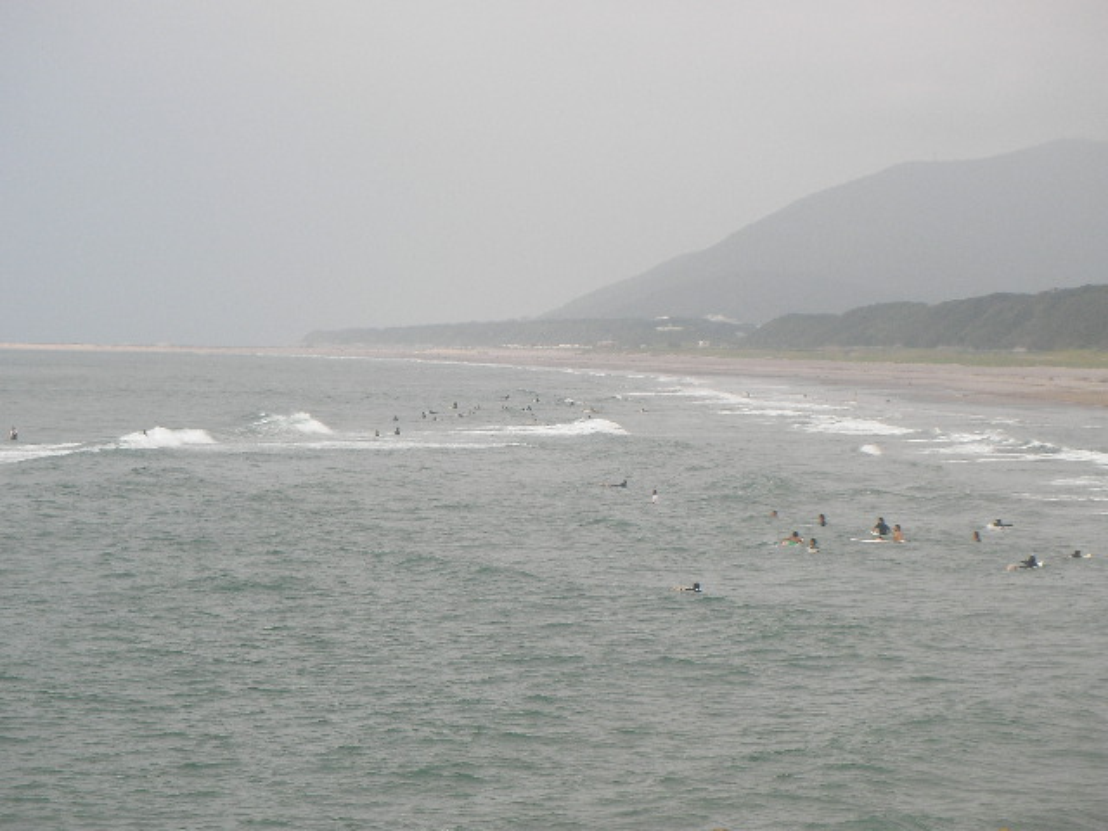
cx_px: 554
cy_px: 416
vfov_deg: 10.2
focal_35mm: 145
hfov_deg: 13.6
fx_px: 4641
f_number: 4.3
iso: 50
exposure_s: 1/432
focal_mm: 24.1
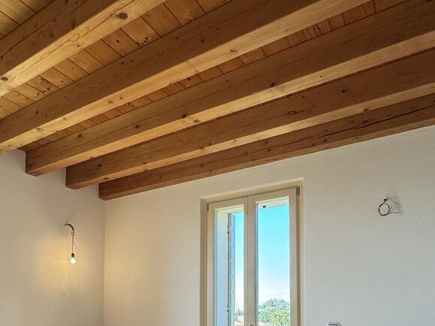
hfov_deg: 61.4
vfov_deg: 44.1
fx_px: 364
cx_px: 186
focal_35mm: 29
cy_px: 291
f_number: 2.2
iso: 80
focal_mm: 2.22
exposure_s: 1/100
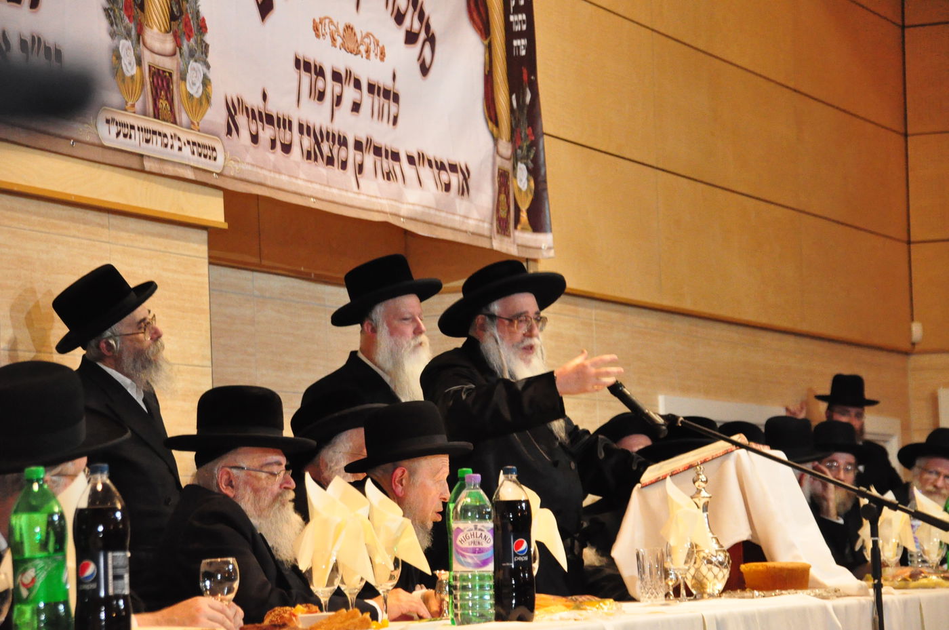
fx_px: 3080
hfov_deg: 17.5
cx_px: 474
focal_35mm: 117
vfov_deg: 11.7
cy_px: 315
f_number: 7.1
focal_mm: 78
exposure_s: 1/80
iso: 3200
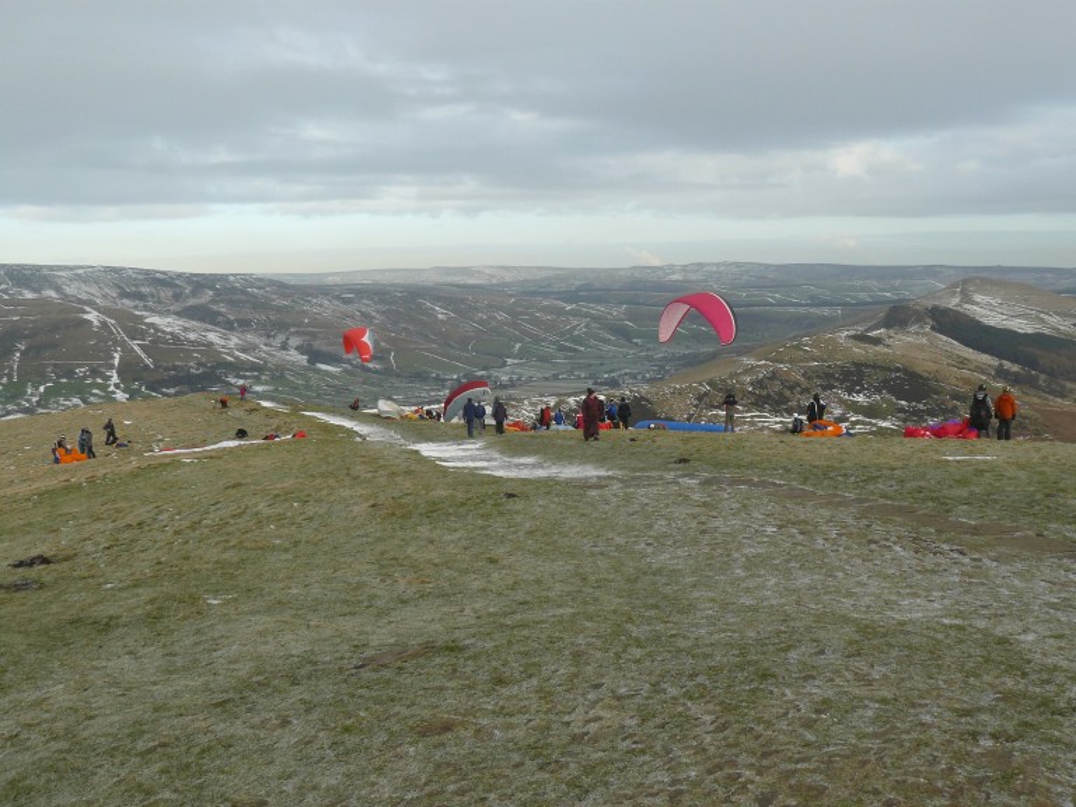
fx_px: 1119
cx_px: 538
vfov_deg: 39.7
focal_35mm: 36
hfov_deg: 51.4
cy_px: 404
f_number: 5
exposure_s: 1/200
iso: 100
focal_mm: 6
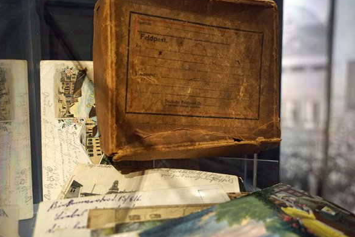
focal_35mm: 30
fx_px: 296
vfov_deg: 43.6
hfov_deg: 61.9
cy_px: 123
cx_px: 172
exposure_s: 1/25
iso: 6400
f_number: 4
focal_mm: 26
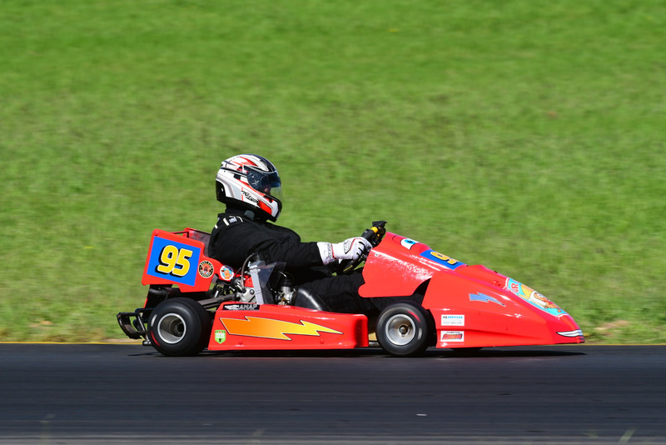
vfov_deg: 2.7
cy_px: 222
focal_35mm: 510
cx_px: 333
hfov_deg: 4.0
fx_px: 9438
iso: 400
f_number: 11
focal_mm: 340
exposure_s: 1/640
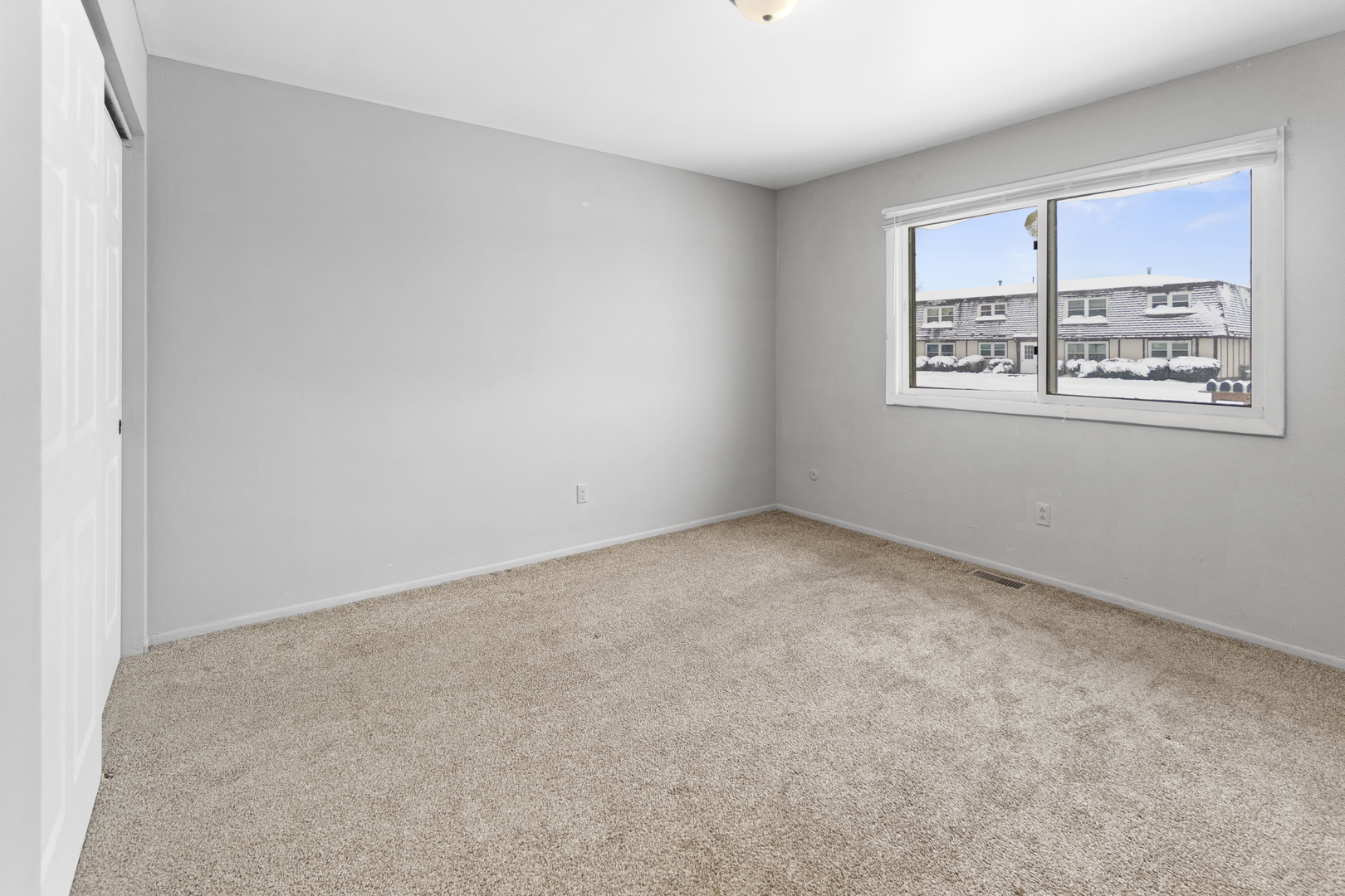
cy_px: 448
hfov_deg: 100.4
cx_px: 672
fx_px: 560
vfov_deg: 77.3
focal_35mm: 15
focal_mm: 10
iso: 400
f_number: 4
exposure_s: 1/10
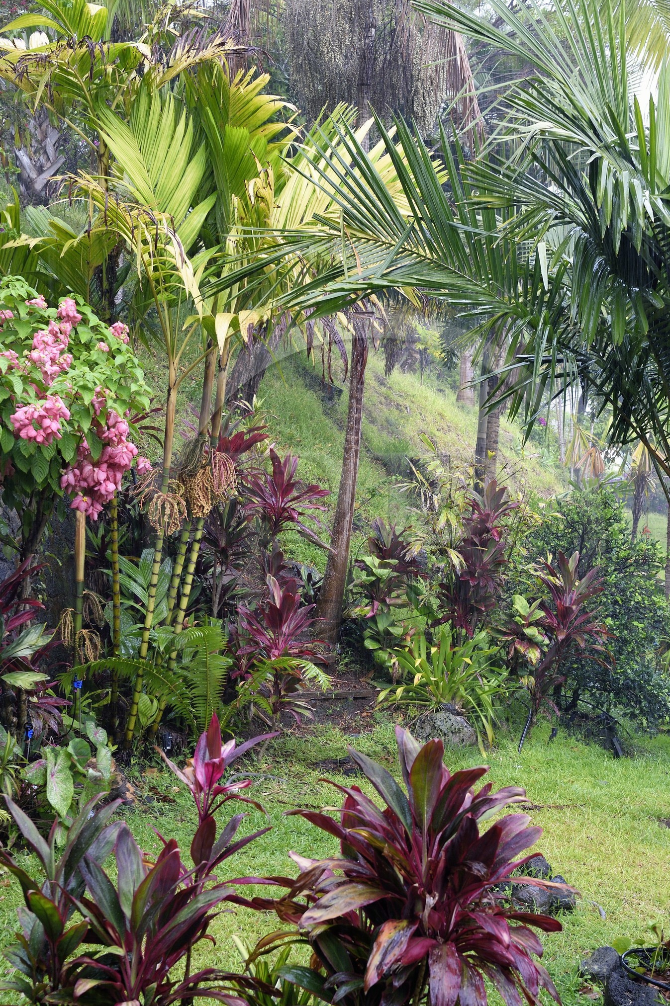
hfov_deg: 23.7
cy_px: 545
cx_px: 374
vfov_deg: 35.1
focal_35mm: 57
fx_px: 1593
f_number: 8
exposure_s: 1/30
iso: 800
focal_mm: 48
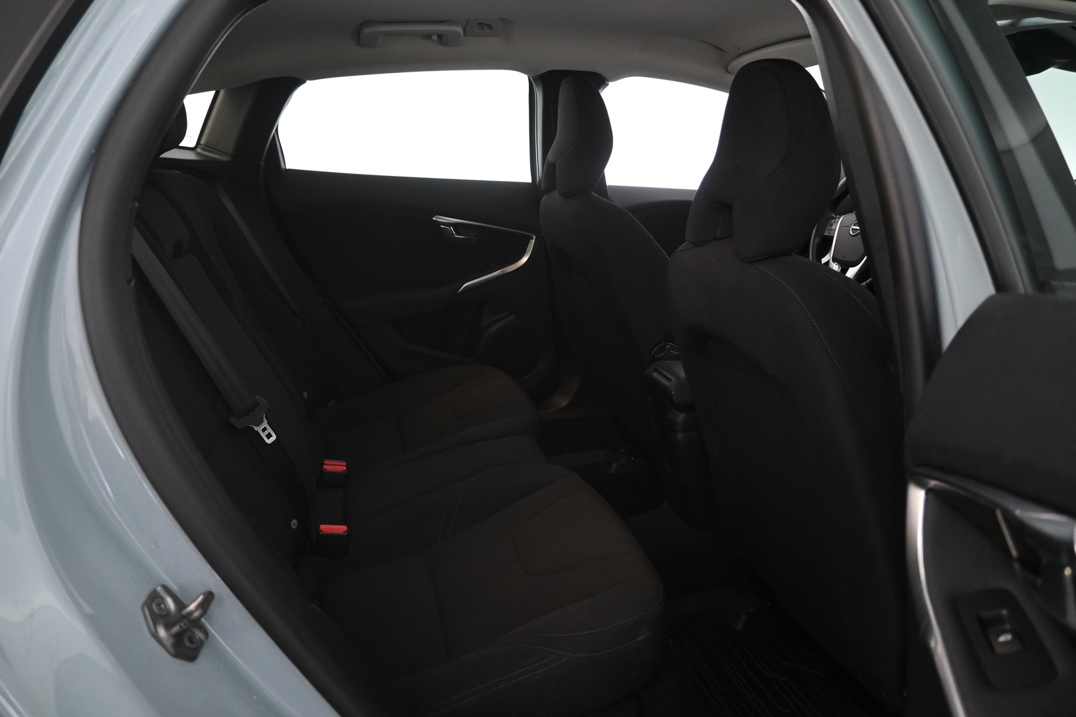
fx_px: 785
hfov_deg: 68.9
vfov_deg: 49.1
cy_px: 358
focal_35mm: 26
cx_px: 538
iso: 1600
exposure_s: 1/30
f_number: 3.5
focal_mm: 17.5
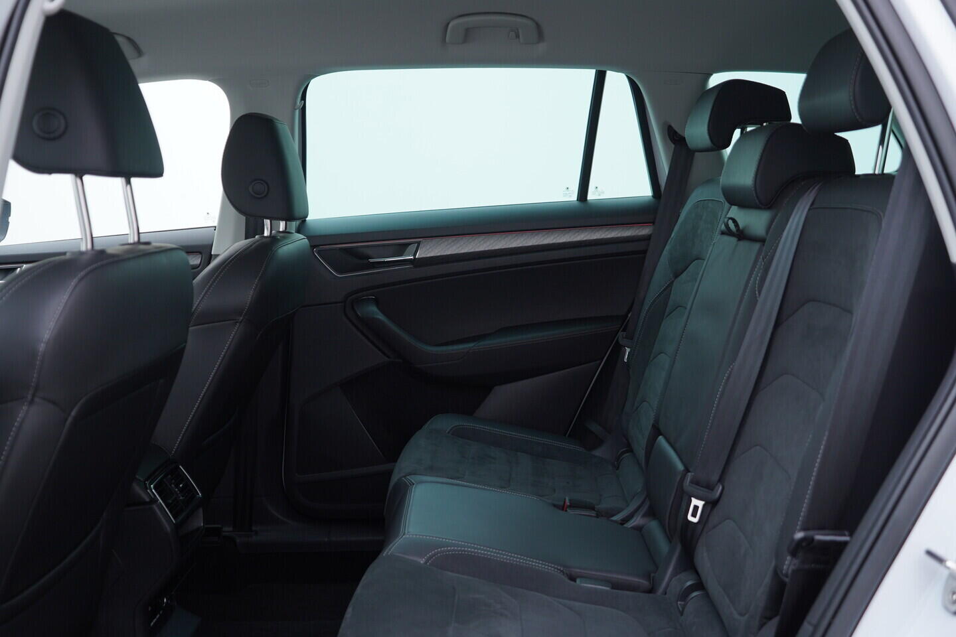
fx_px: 956
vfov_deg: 36.9
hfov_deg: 53.1
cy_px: 318
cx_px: 478
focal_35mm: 36
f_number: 3.2
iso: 125
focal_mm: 24
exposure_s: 1/40
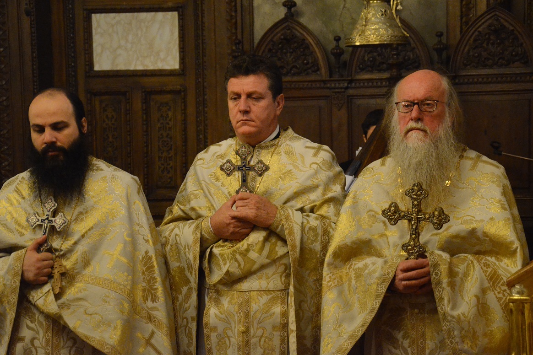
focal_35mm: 108
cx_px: 260
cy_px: 180
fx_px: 1599
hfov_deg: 18.9
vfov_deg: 12.7
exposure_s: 1/40
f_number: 5.3
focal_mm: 70
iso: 5000
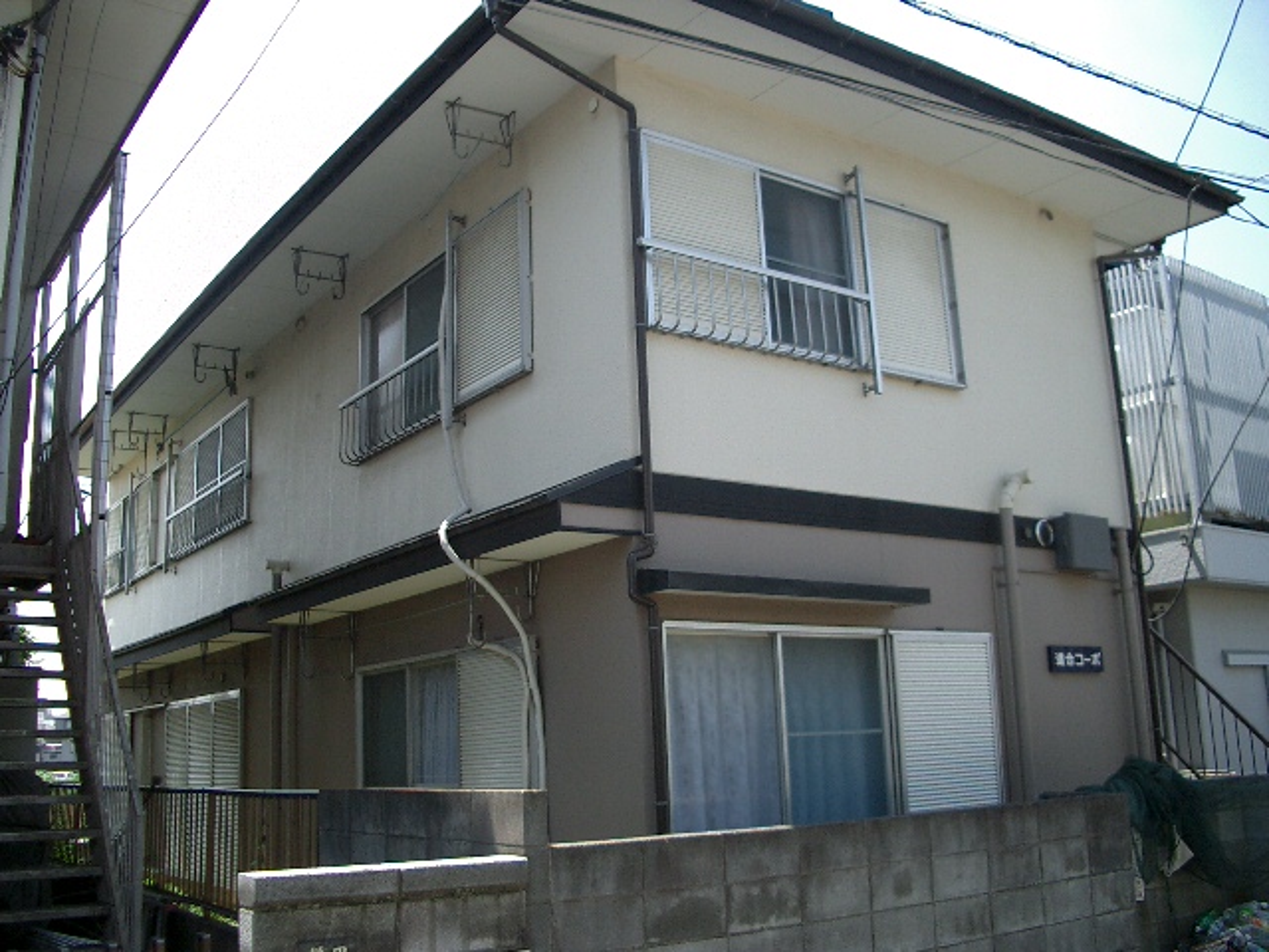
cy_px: 476
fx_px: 1283
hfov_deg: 52.6
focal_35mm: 35
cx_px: 634
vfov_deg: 40.7
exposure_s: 1/400
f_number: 2.6
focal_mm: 5.8
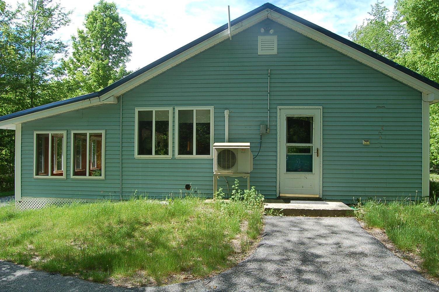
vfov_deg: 47.8
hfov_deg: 67.4
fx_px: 329
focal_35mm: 27
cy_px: 146
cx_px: 220
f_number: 8
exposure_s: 1/250
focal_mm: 18
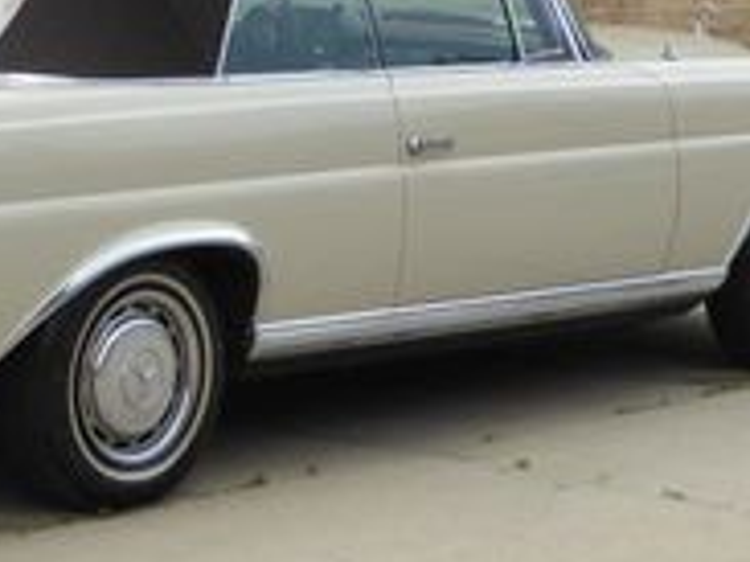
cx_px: 98
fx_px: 3486
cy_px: -45
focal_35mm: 161
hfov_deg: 12.2
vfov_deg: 9.1
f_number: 3.9
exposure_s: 1/320
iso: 100
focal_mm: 7.8
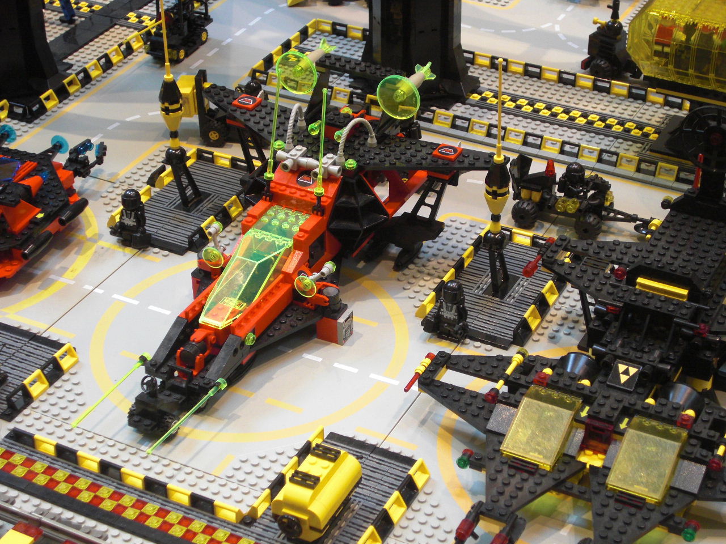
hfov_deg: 26.3
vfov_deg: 19.9
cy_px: 272
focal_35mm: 74
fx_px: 1552
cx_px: 363
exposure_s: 1/8
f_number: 4.2
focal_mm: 13.1
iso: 200
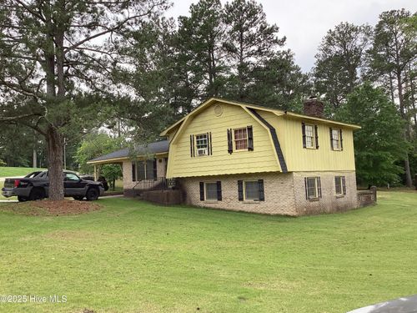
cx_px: 208
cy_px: 156
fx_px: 373
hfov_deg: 58.4
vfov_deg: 45.4
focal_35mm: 31
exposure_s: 1/351
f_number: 2.4
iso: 25
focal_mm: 3.3
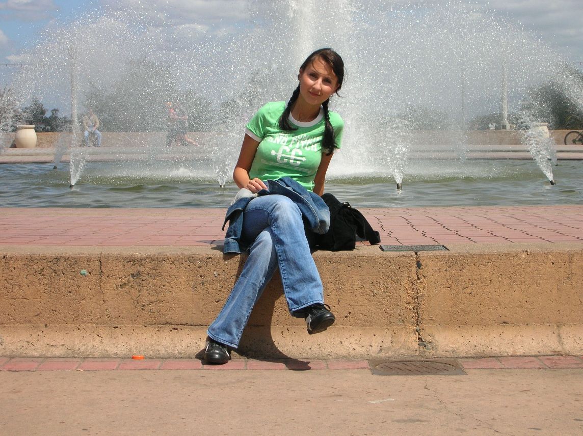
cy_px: 218
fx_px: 1313
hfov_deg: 25.0
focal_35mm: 78
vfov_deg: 18.9
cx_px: 292
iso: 50
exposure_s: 1/690
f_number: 4.1
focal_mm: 13
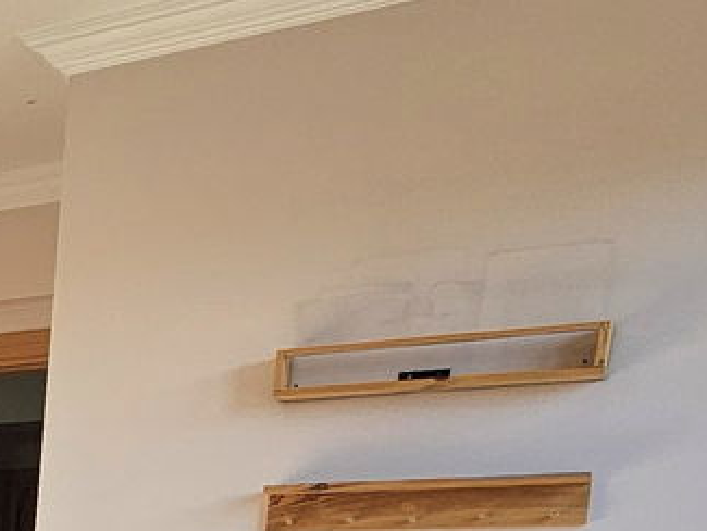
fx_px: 1308
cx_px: -711
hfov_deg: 18.8
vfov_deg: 19.8
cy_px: 801
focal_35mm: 64
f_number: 2.2
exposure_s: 1/278
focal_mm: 2.2
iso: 64
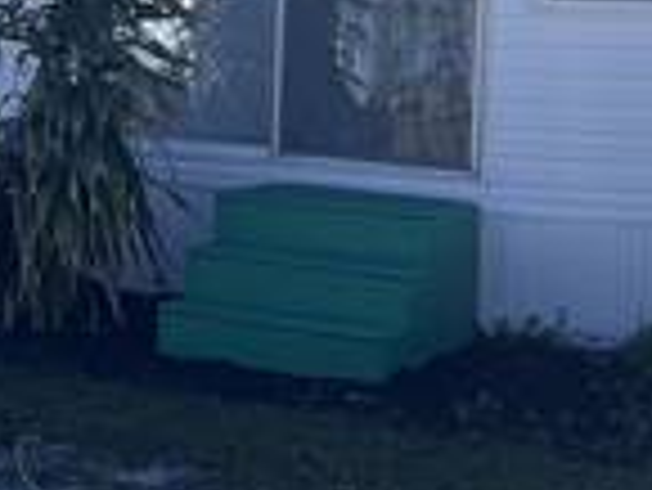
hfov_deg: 20.5
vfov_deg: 15.8
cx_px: -31
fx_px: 1734
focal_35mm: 92
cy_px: 13
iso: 50
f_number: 1.5
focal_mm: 5.7
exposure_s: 1/4274
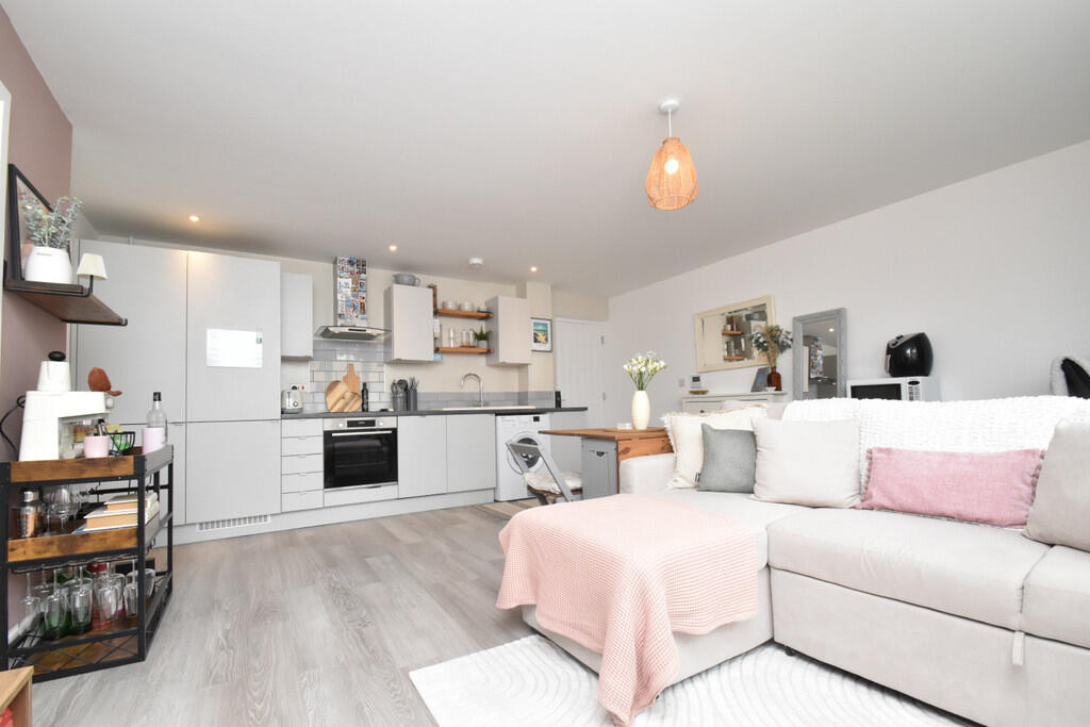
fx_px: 454
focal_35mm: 15
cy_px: 364
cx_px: 545
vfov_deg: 77.3
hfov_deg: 100.4
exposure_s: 1/60
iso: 1400
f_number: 10
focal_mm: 10
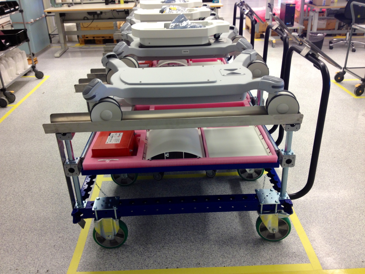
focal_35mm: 35
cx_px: 182
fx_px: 369
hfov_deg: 52.6
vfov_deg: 40.7
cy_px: 137
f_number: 2.4
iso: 50
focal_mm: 4.28
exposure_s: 1/24
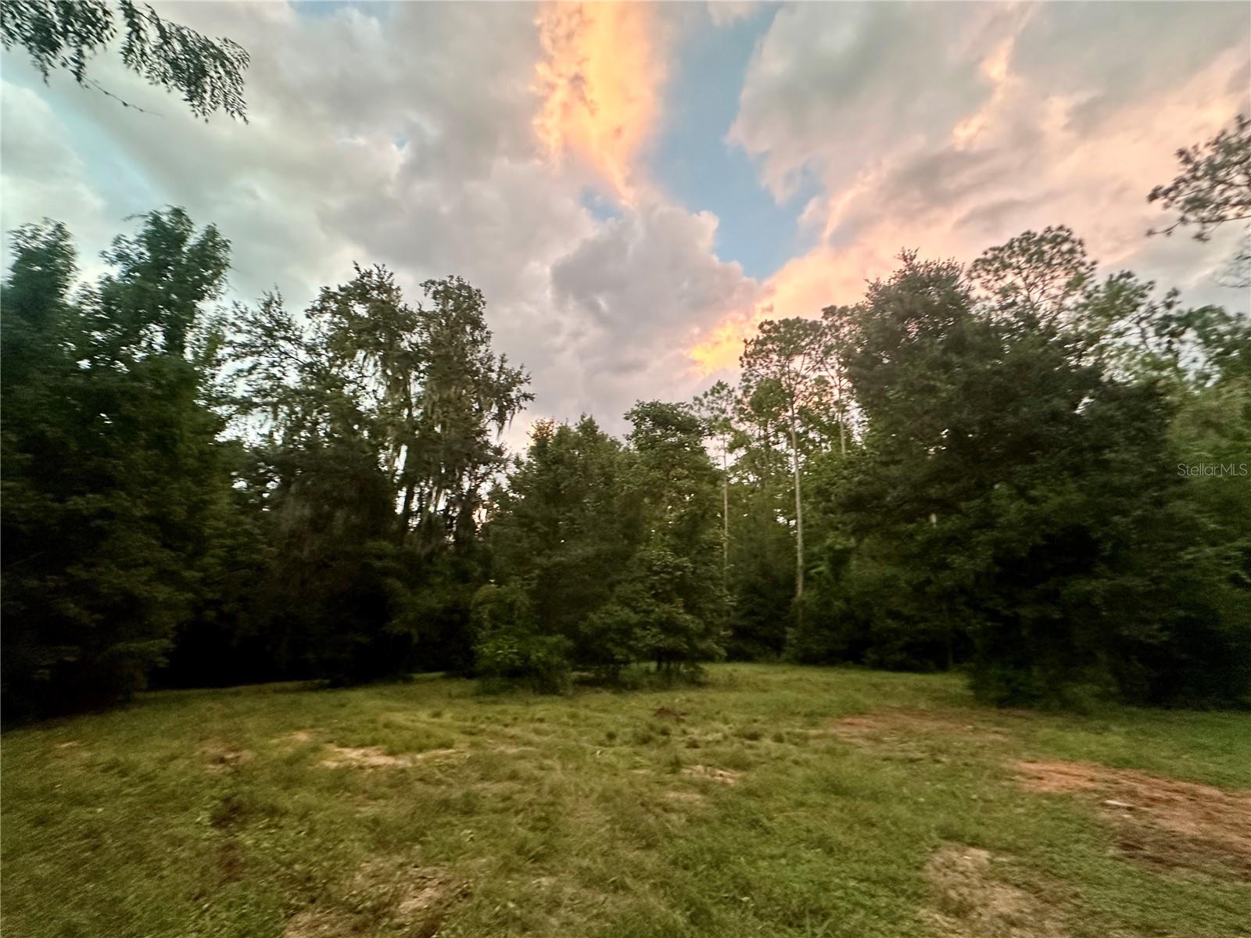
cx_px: 626
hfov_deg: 102.1
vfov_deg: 85.7
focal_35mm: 14
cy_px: 469
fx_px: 506
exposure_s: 1/60
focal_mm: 2.22
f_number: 2.2
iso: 500
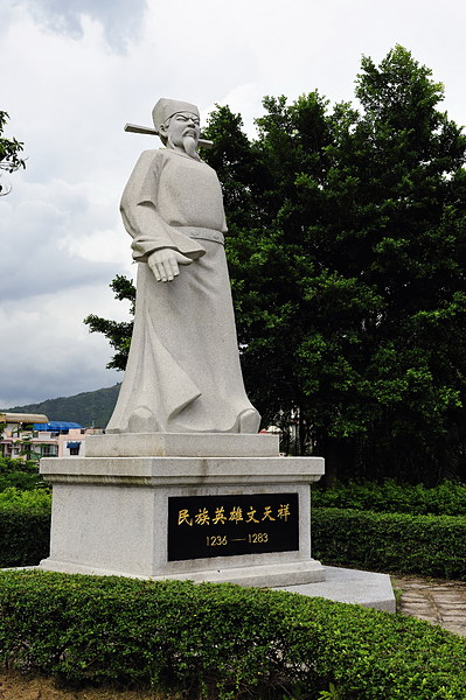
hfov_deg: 28.0
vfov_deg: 41.1
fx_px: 934
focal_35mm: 48
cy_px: 350
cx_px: 233
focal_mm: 48
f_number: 9
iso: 200
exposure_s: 1/200
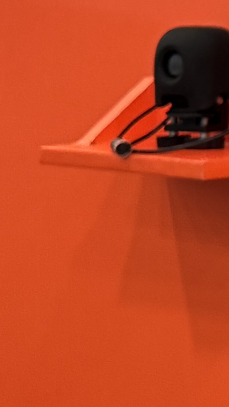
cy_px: -170
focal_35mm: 193
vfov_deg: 10.8
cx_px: 1164
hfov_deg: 5.0
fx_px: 2085
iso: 160
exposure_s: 1/121
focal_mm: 6.76
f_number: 1.78
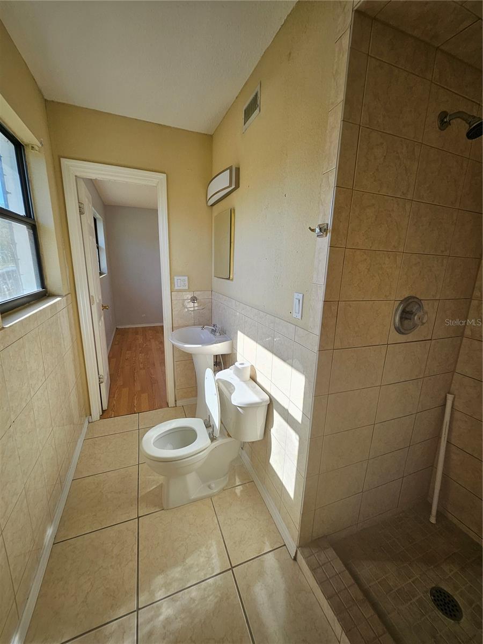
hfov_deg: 89.9
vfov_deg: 106.2
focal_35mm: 13
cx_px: 242
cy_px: 322
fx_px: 242
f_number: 2.2
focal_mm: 1.74
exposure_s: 1/259
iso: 32
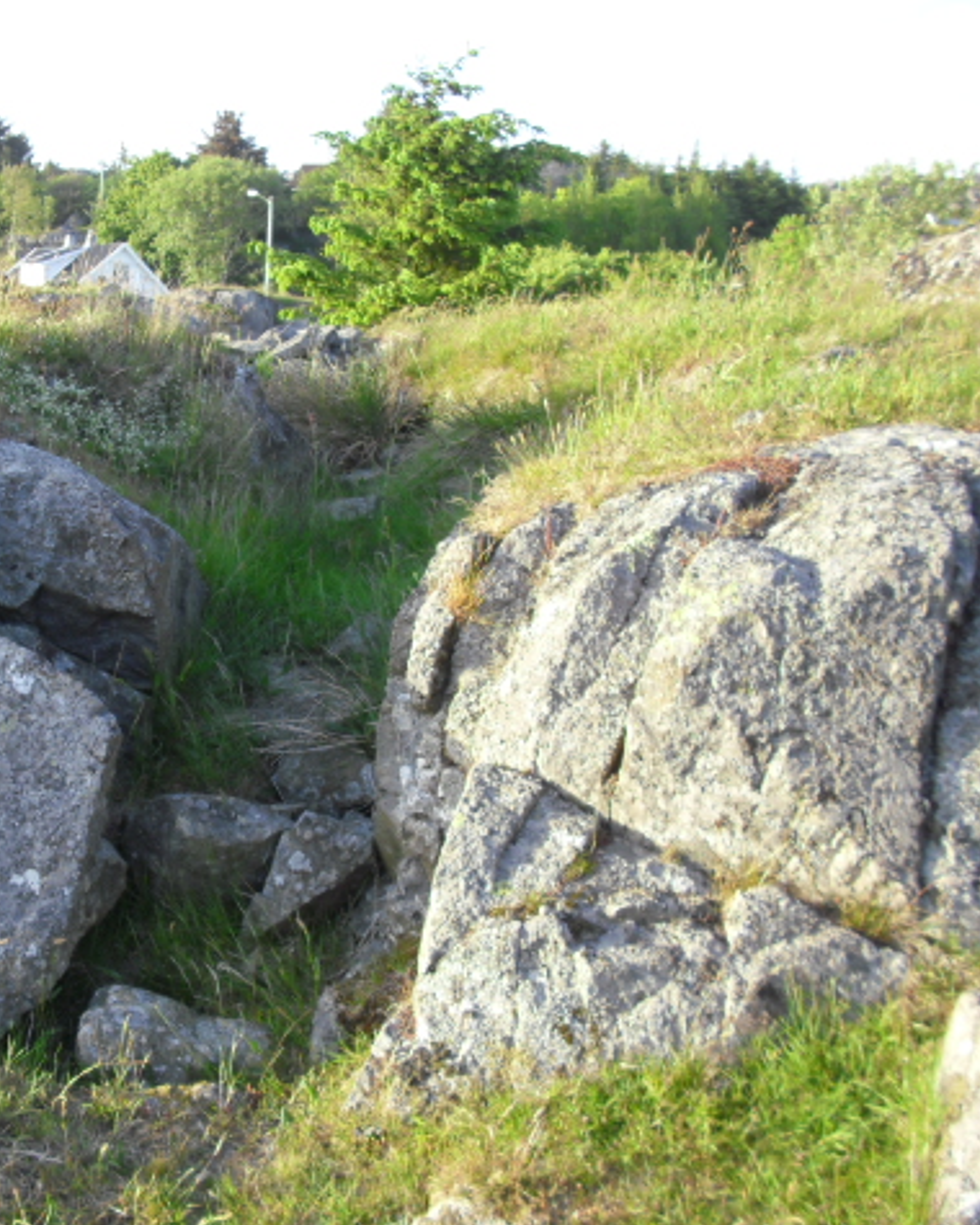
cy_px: 616
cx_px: 248
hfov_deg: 29.8
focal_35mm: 50
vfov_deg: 37.3
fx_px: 1813
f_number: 2.8
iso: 100
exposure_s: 1/160
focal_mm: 6.2
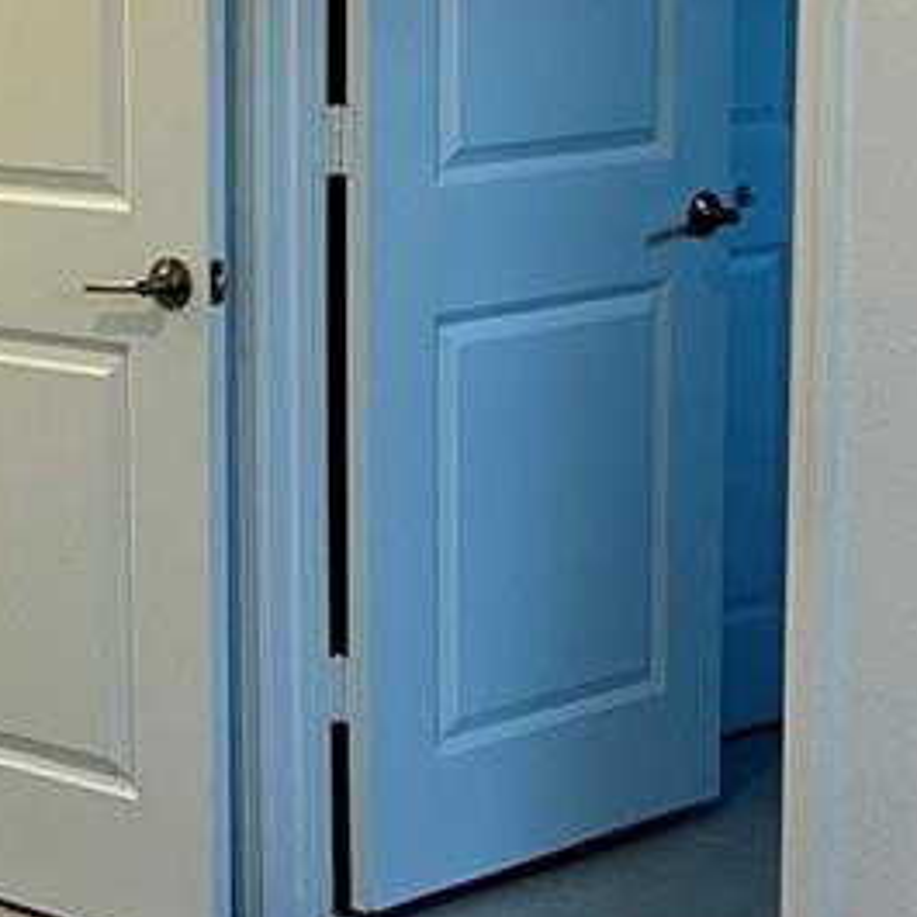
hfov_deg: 16.4
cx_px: -17
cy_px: 381
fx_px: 3117
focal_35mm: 104
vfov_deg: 16.7
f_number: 1.5
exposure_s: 1/60
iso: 160
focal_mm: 5.7
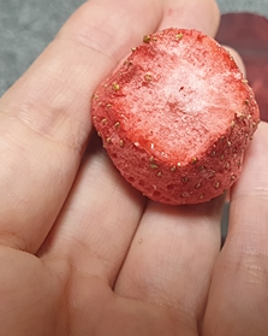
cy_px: 146
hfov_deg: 35.3
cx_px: 215
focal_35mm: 41
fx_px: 407
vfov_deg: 44.7
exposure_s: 1/40
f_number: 2.4
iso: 250
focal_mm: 4.3
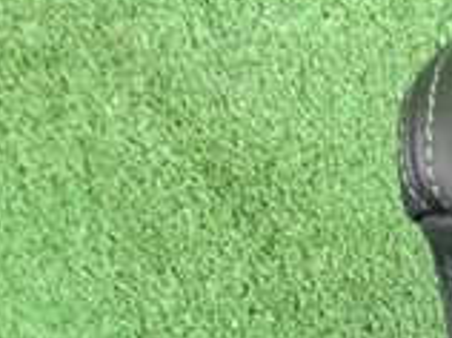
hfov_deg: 15.5
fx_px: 1486
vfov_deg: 12.5
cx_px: 744
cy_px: 441
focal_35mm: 114
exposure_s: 1/30
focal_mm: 5.4
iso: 400
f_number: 2.3
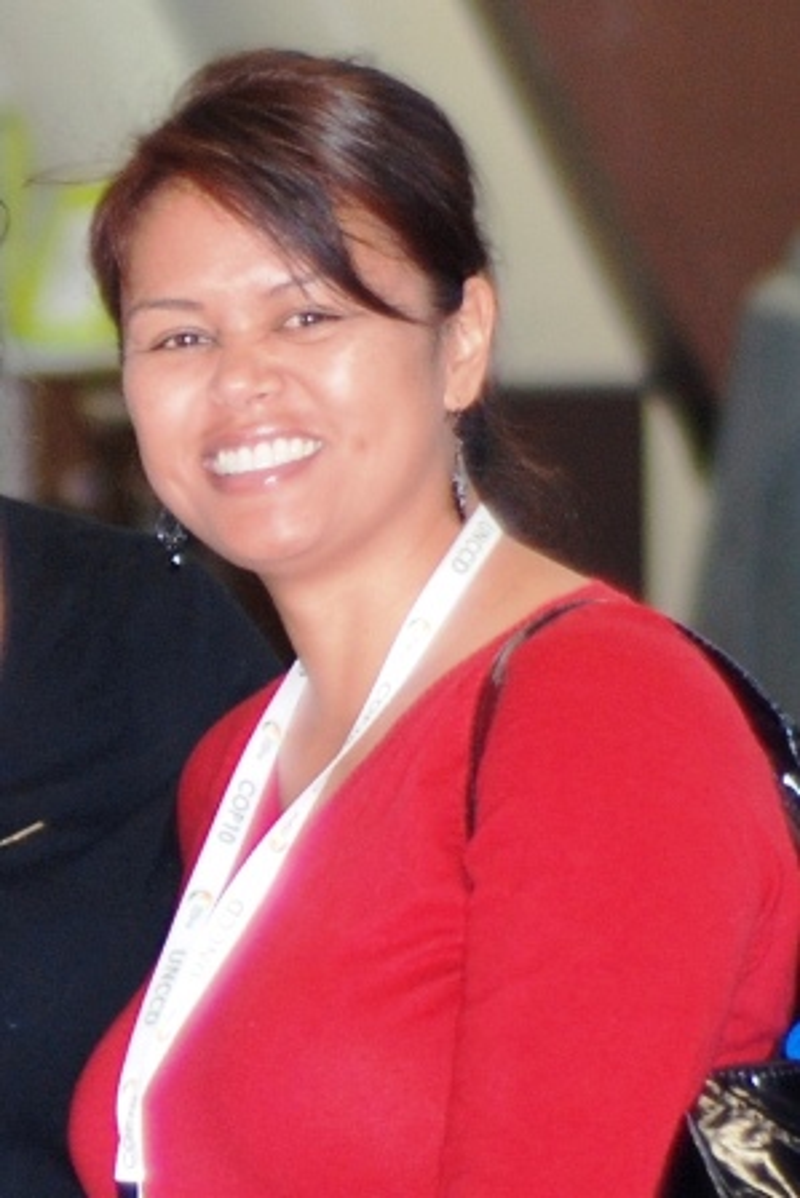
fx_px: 2498
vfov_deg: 27.0
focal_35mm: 75
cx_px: 400
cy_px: 599
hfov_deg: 18.2
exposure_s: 1/60
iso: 220
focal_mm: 50
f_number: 2.8
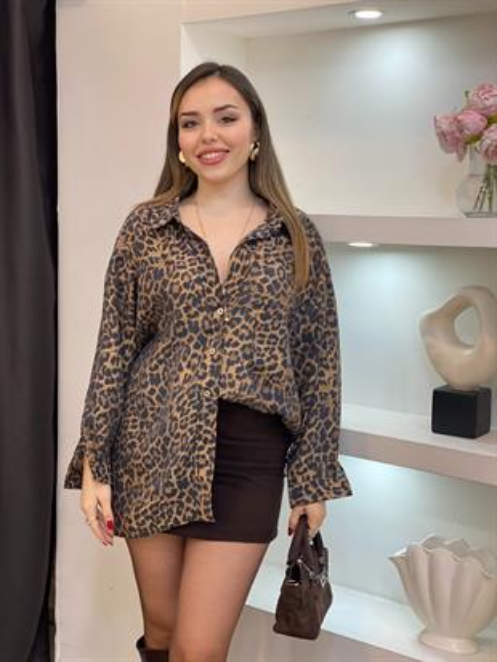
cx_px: 248
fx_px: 995
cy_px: 331
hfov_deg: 28.0
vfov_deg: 36.8
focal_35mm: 52
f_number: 2
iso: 100
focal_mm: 6
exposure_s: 1/100
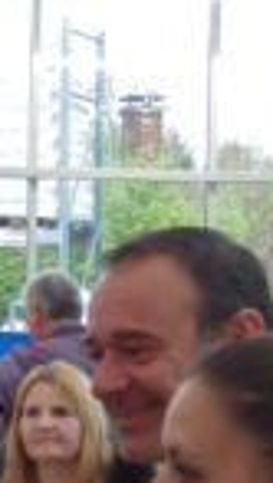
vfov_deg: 15.1
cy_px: 258
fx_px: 1822
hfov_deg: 8.4
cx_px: -146
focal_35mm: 142
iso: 1000
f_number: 3.7
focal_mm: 7.3
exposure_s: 1/40
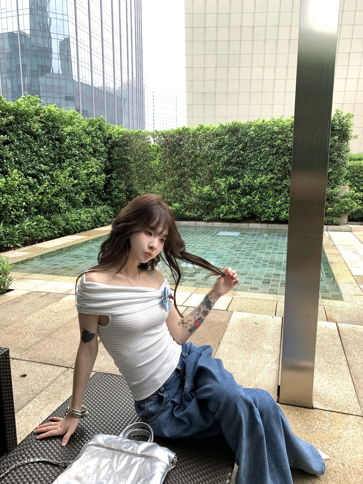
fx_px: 364
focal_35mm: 26
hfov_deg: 53.1
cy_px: 242
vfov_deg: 67.3
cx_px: 182
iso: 25
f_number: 1.8
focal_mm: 4.25
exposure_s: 1/122
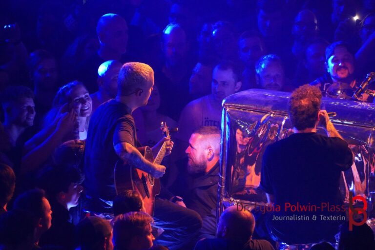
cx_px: 188
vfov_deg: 3.1
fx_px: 4687
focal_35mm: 450
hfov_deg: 4.6
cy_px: 125
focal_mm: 300
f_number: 6.3
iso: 6400
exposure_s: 1/50
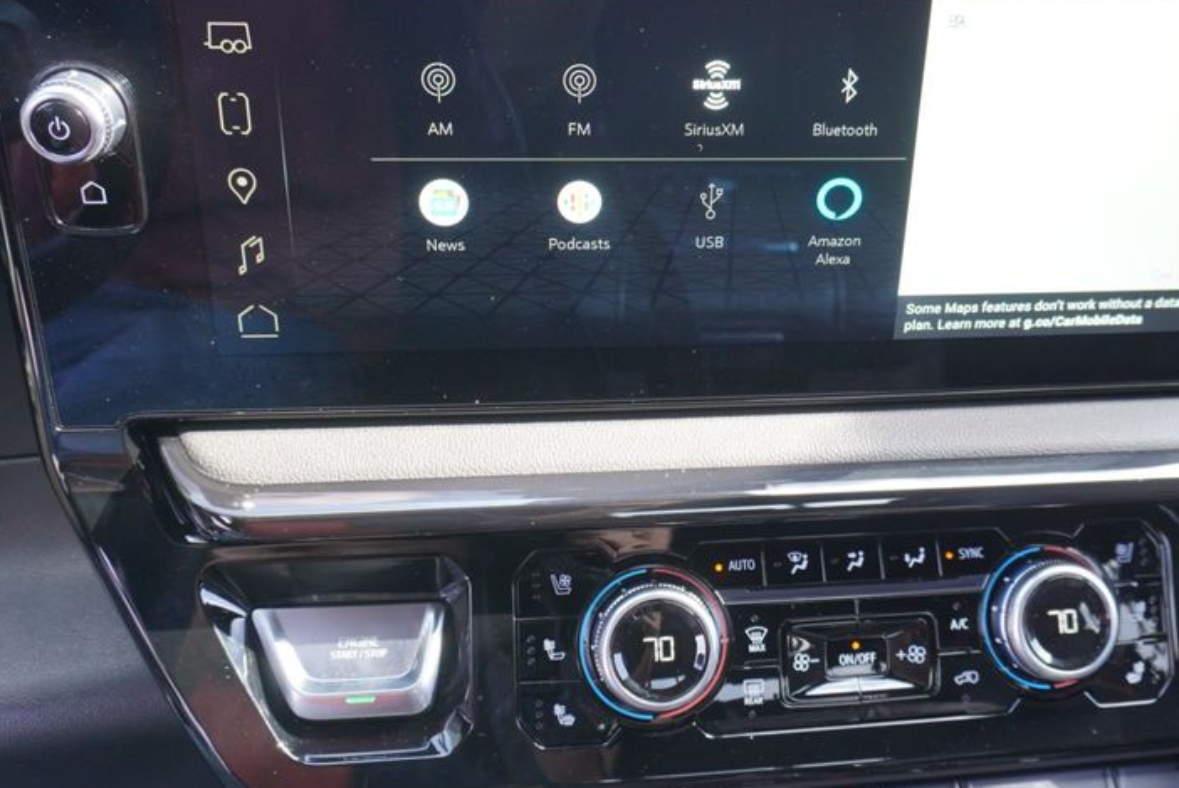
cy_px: 309
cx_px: 677
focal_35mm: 35
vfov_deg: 37.7
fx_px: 1147
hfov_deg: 54.2
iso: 320
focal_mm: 16
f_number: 4
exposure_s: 1/60
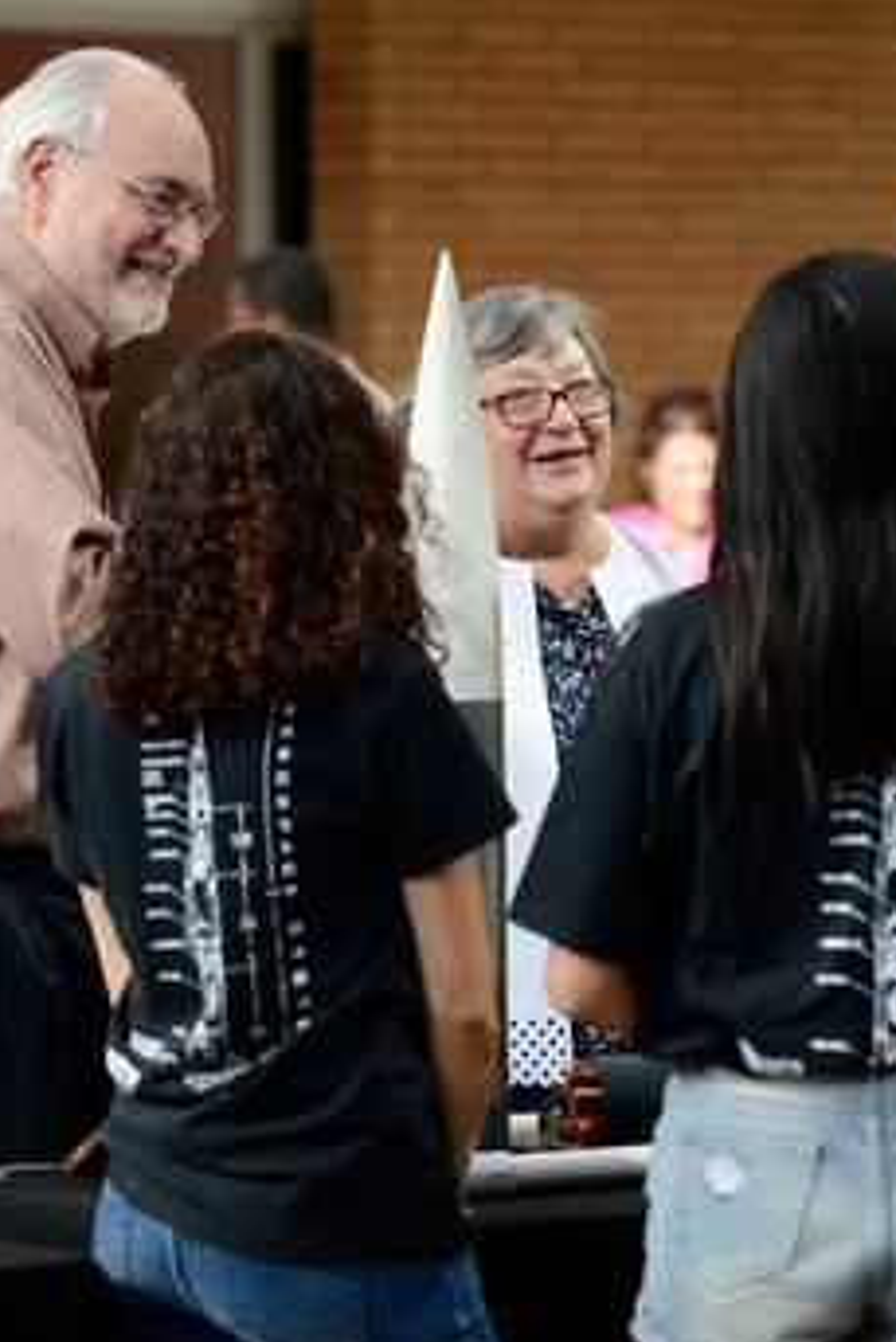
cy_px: 646
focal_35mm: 210
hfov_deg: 6.5
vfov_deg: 9.8
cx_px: 595
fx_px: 7831
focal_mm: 120
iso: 800
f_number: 4.5
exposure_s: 1/3200
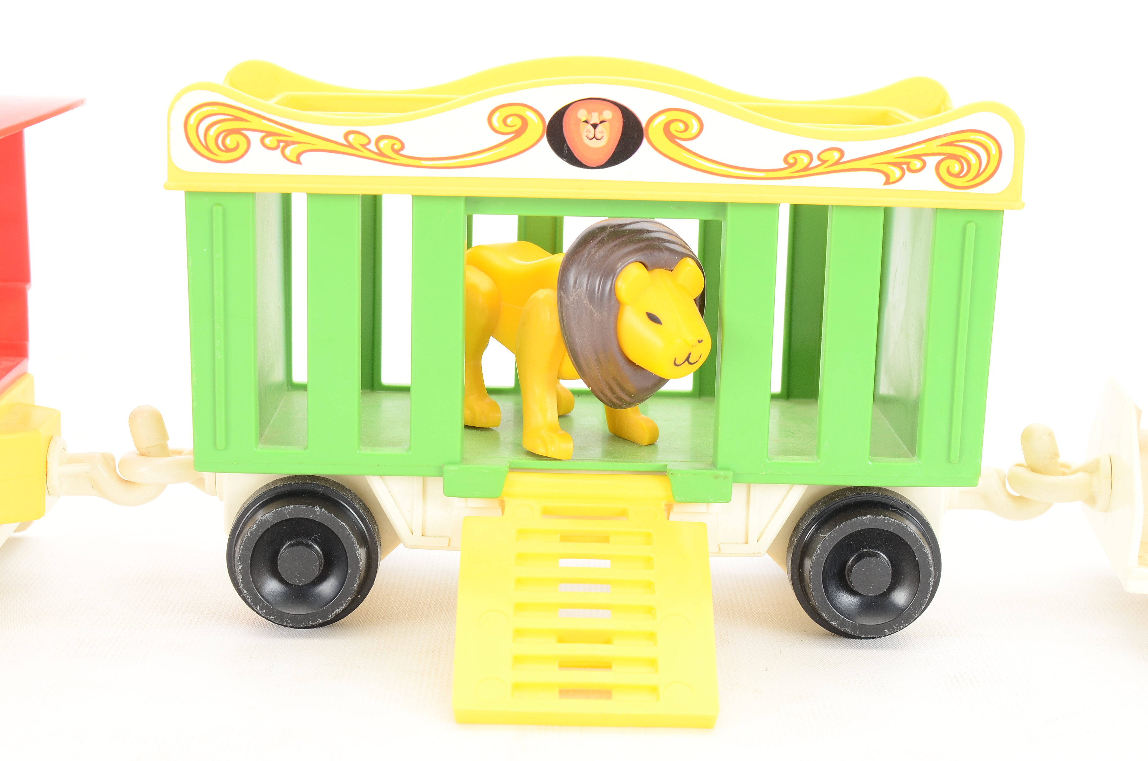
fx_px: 2148
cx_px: 574
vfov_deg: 20.1
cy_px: 380
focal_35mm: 68
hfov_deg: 29.9
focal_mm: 45
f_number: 10
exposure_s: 1/80
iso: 250
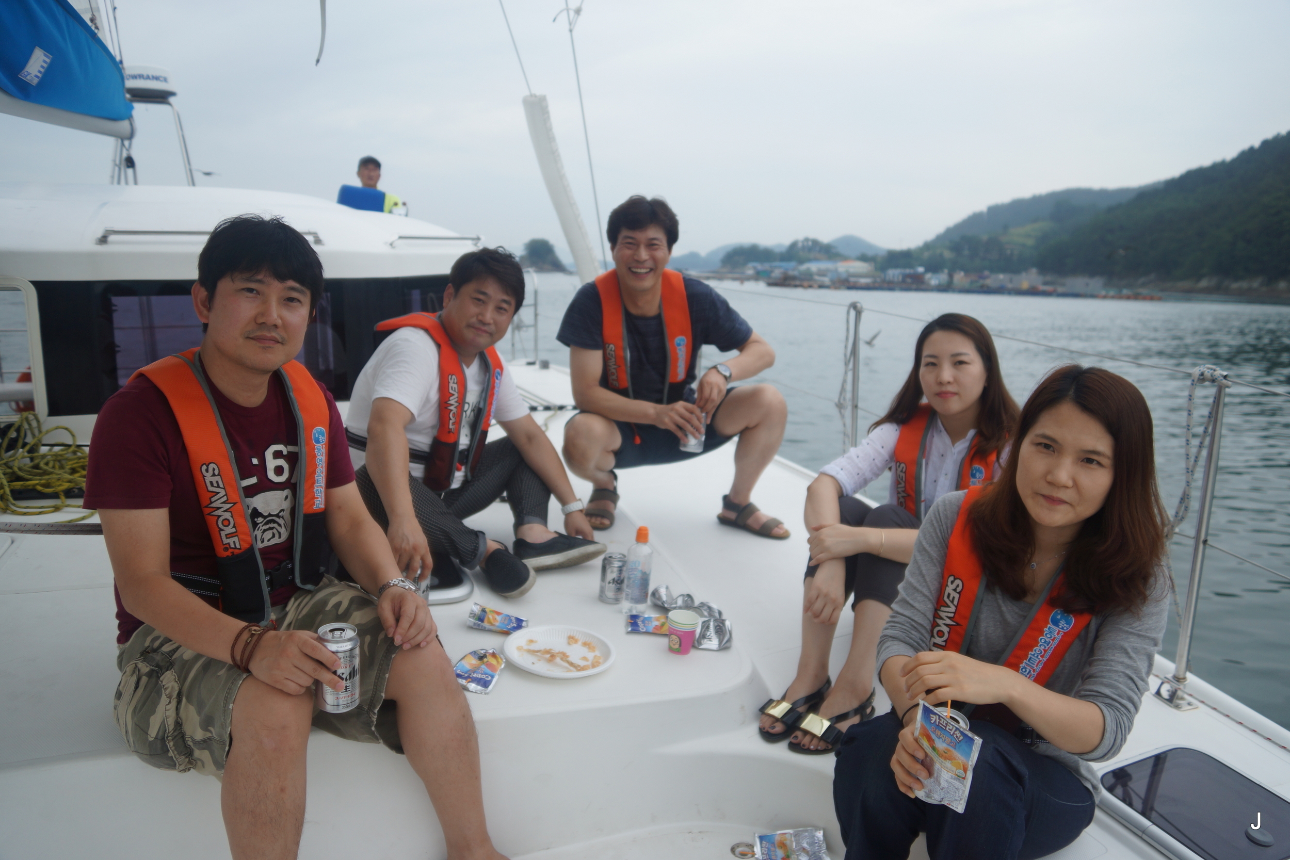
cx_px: 645
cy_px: 430
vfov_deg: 53.1
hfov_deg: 73.7
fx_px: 860
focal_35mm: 24
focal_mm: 16
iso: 100
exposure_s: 1/1000
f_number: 2.8
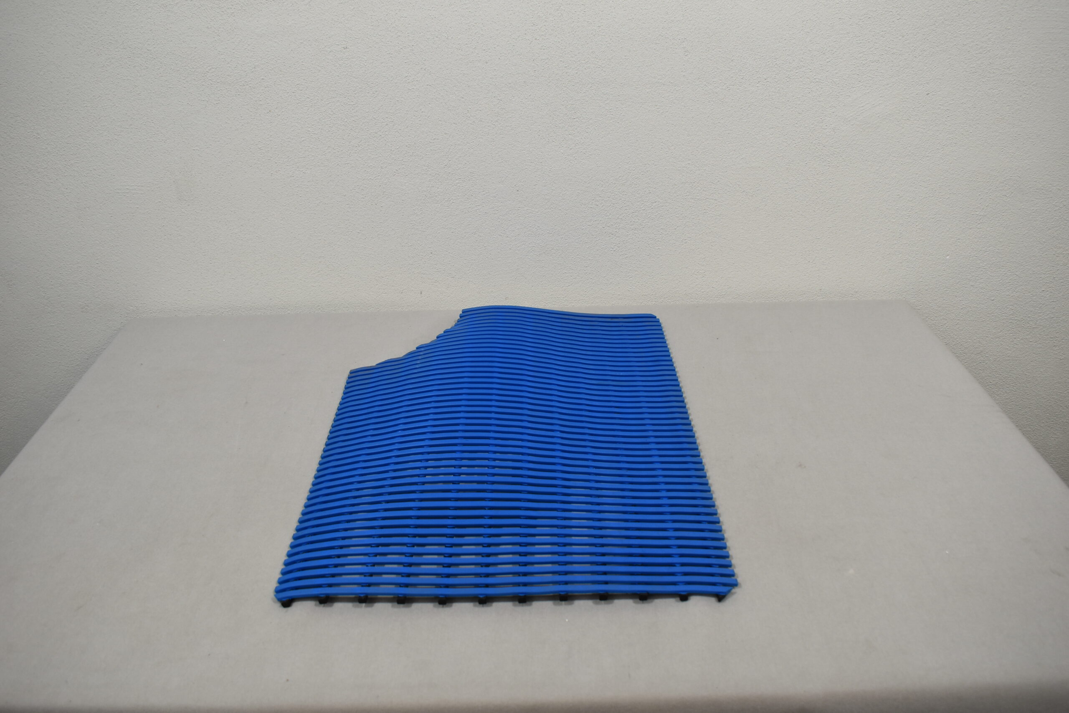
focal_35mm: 32
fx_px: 935
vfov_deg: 41.7
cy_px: 356
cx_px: 534
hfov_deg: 59.5
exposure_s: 1/125
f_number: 5.6
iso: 400
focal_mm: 21
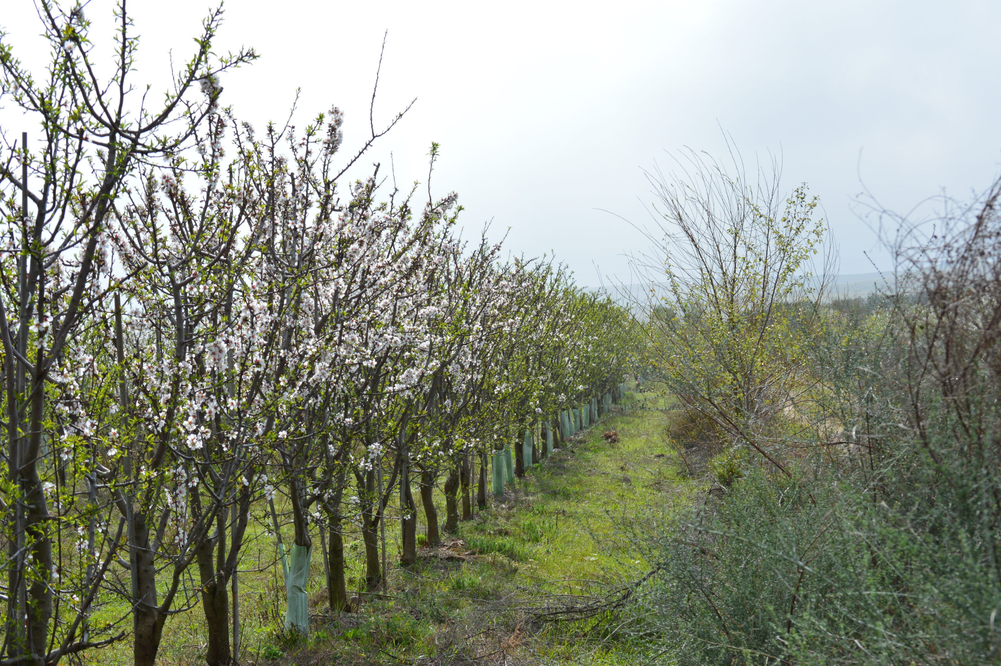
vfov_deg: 16.5
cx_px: 500
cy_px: 333
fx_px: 2292
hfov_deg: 24.6
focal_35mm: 82
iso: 320
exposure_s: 1/500
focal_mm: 55
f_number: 11
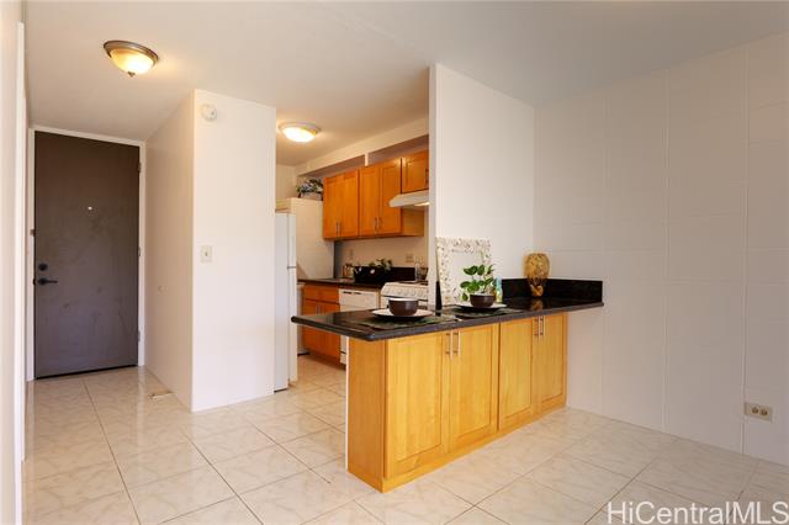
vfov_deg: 67.3
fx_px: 394
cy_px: 262
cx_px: 394
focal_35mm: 18
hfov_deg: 90.0
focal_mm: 18
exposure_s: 1/13
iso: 100
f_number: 8
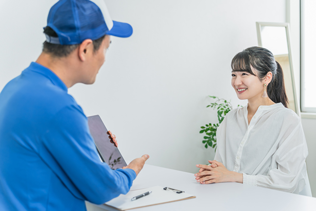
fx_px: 474
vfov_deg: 25.1
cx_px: 158
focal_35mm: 54
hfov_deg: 36.9
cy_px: 106
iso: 500
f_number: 2.5
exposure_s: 1/400
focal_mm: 54
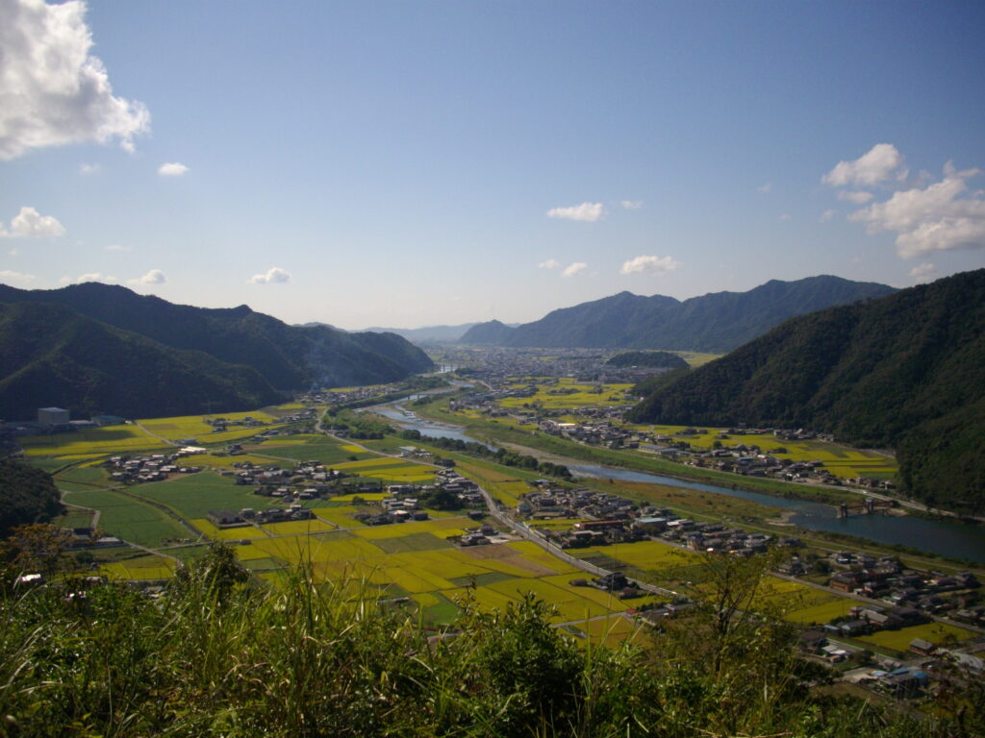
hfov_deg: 50.1
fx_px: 1053
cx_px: 492
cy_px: 369
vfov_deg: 38.7
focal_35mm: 37
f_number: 5.6
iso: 100
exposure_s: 1/800
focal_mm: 6.2
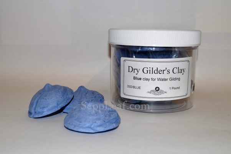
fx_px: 269
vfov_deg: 31.8
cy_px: 77
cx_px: 116
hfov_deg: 46.4
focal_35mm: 42
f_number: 9
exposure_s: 1/125
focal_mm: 28
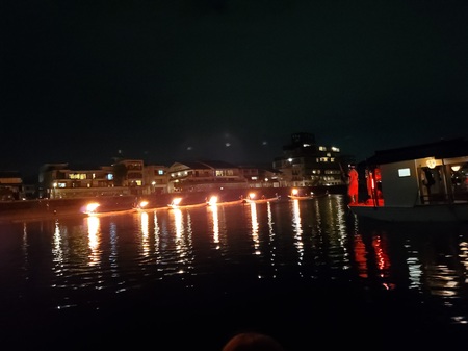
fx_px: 351
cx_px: 234
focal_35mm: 26
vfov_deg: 53.0
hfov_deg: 67.3
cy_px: 176
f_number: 1.5
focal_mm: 4.3
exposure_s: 1/9
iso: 1250
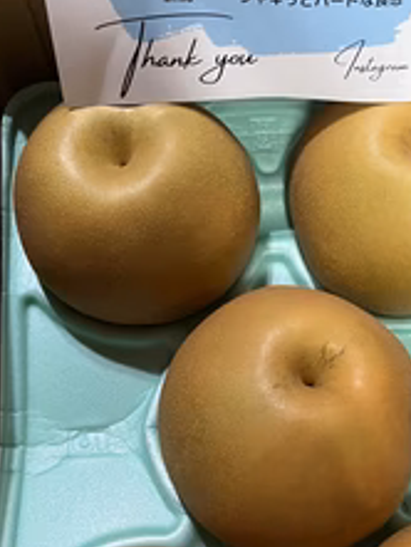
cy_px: 344
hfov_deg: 30.5
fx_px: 743
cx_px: 300
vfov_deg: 40.1
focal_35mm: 47
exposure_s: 1/40
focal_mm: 5.1
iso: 400
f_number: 1.6
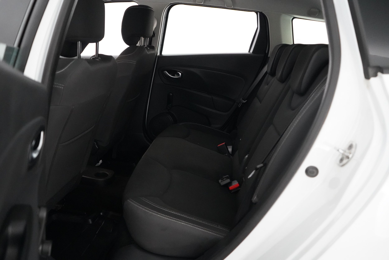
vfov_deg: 46.4
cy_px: 130
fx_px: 303
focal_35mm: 28
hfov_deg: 65.5
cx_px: 194
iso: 12800
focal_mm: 28
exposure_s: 1/125
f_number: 3.5
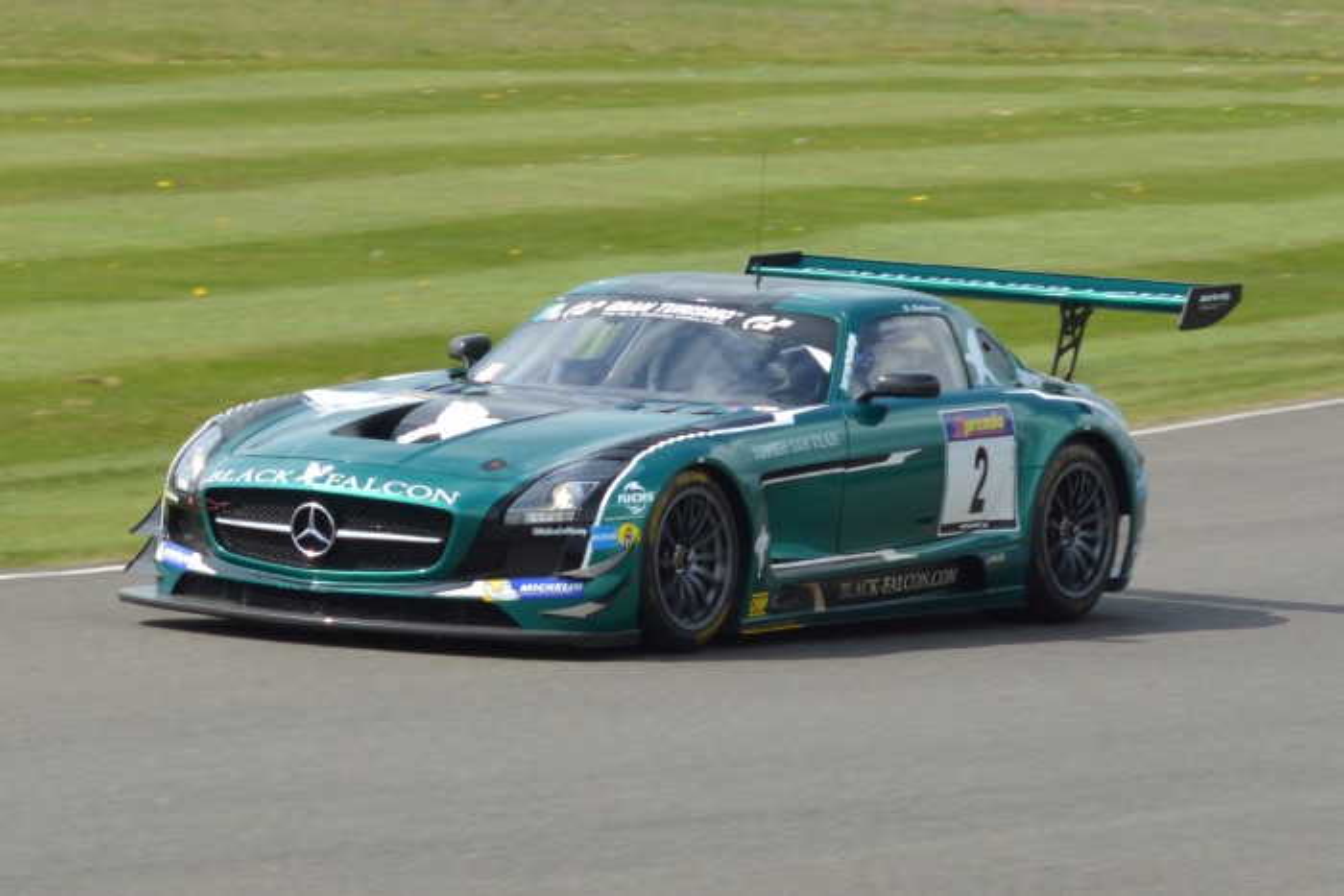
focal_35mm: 123
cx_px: 672
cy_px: 448
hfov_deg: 16.6
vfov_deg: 11.2
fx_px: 4593
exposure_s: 1/500
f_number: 11
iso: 400
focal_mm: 82
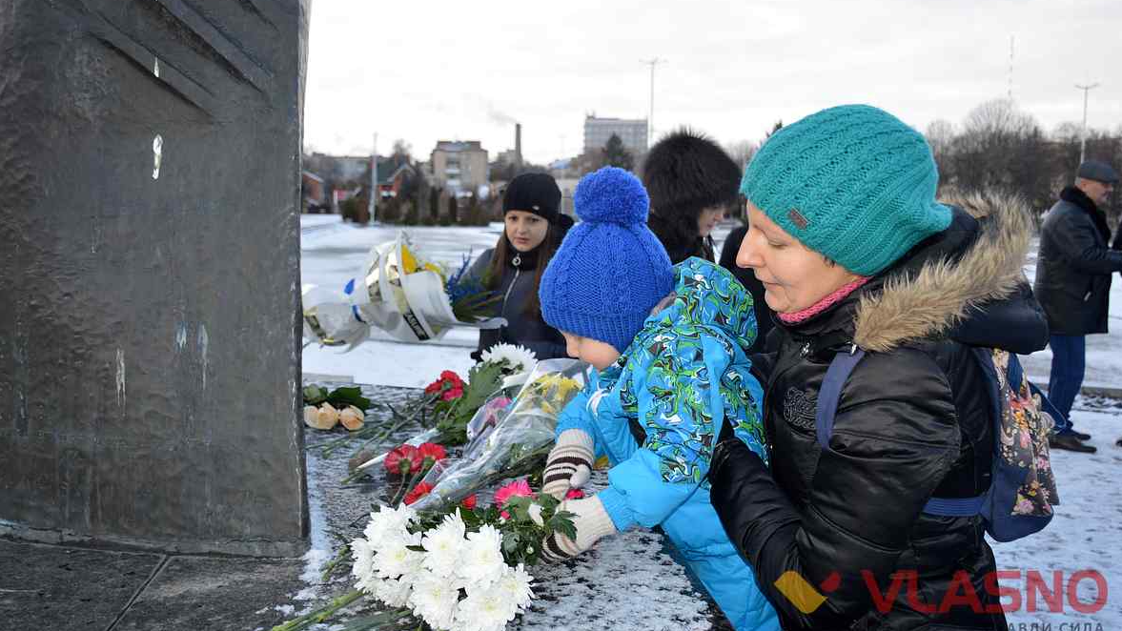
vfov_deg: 36.7
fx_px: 952
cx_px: 570
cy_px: 335
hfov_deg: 61.0
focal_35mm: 32
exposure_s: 1/200
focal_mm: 20
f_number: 4.5
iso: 100
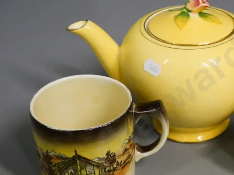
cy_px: 90
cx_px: 190
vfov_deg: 19.6
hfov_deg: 25.5
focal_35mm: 75
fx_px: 507
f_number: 4.2
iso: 3200
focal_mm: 22
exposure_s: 1/200
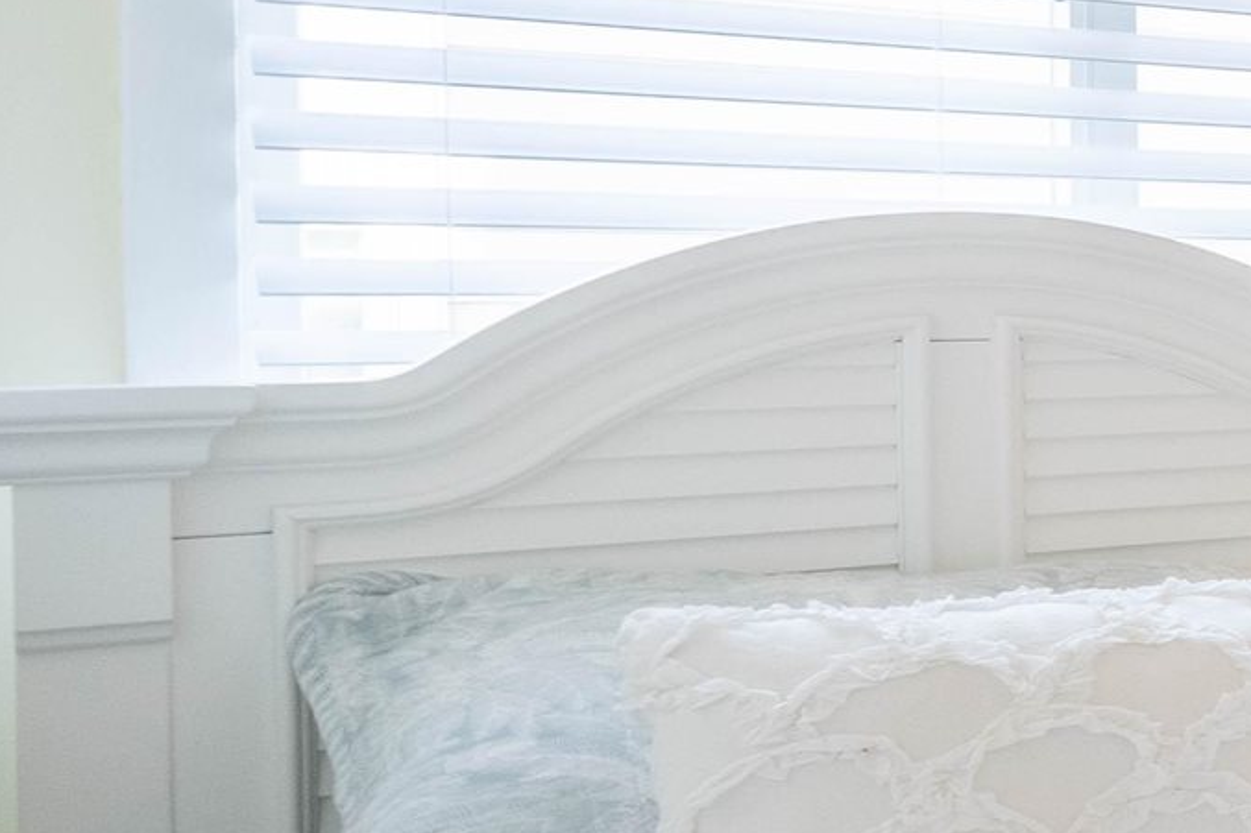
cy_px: 316
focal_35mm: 59
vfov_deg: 22.9
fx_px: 2050
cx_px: 2768
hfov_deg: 17.0
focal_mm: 13
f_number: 7.1
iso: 800
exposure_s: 1/125
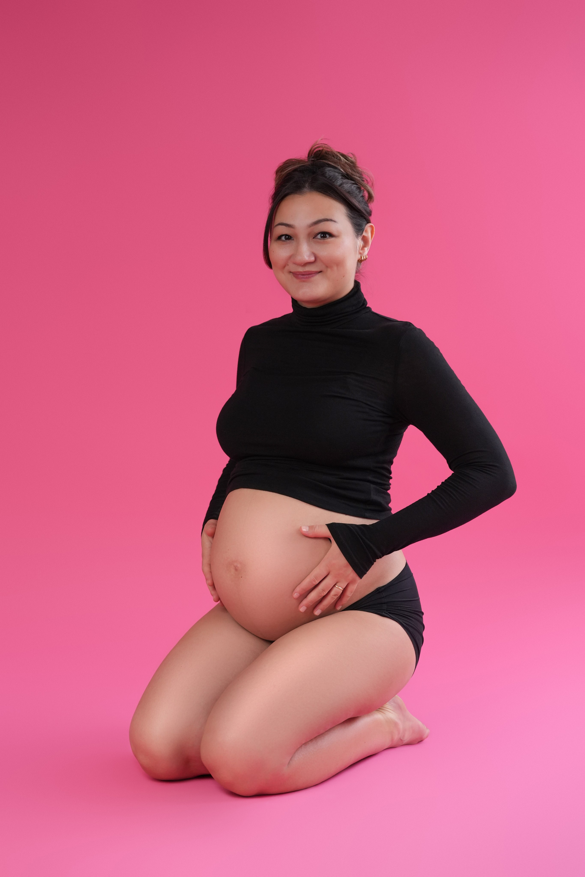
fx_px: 2803
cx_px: 292
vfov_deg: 17.8
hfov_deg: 11.9
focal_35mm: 115
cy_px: 438
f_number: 4
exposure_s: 1/250
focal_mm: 115
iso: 1600
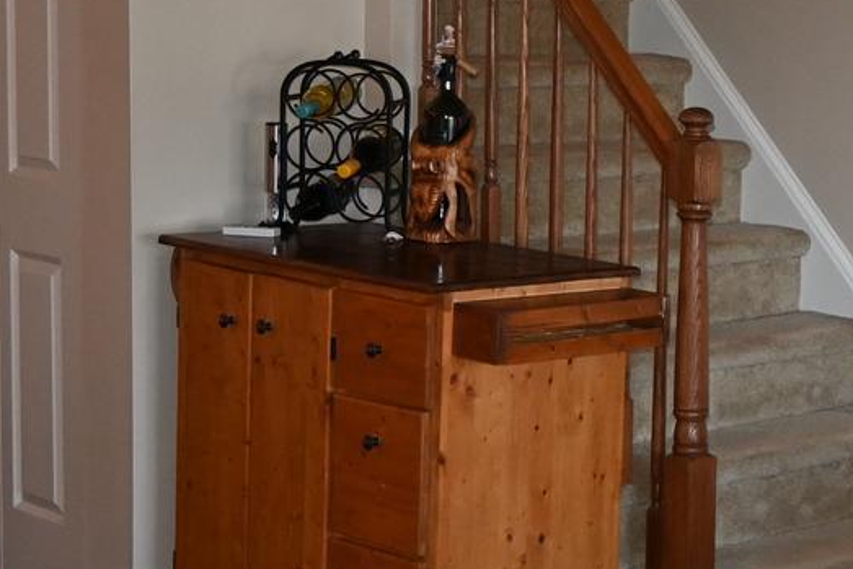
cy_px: 214
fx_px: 2228
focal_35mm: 94
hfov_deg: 20.2
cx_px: 1050
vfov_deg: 14.5
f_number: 3.5
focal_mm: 16
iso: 900
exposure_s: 1/60
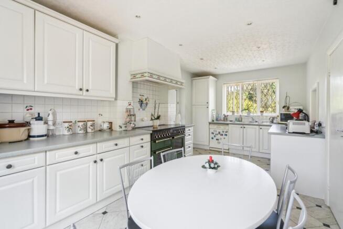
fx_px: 153
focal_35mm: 16
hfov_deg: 96.7
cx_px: 172
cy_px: 114
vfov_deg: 73.8
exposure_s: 1/60
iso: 640
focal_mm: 16
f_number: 5
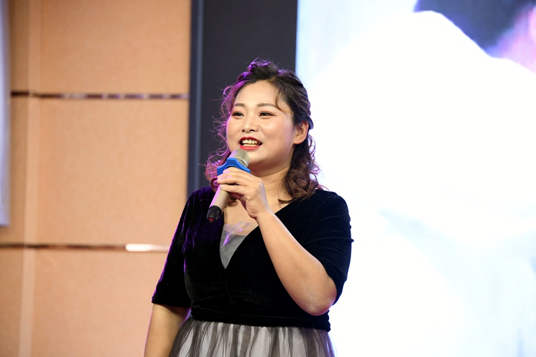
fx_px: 2248
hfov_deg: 13.6
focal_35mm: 151
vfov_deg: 9.1
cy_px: 178
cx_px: 267
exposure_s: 1/40
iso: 1600
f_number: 5.6
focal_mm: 150
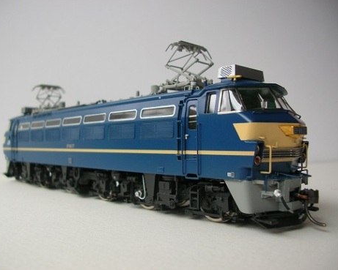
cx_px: 161
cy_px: 135
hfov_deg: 49.1
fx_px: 370
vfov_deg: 40.1
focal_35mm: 37
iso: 50
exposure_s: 1/64.1
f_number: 2.8
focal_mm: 5.8
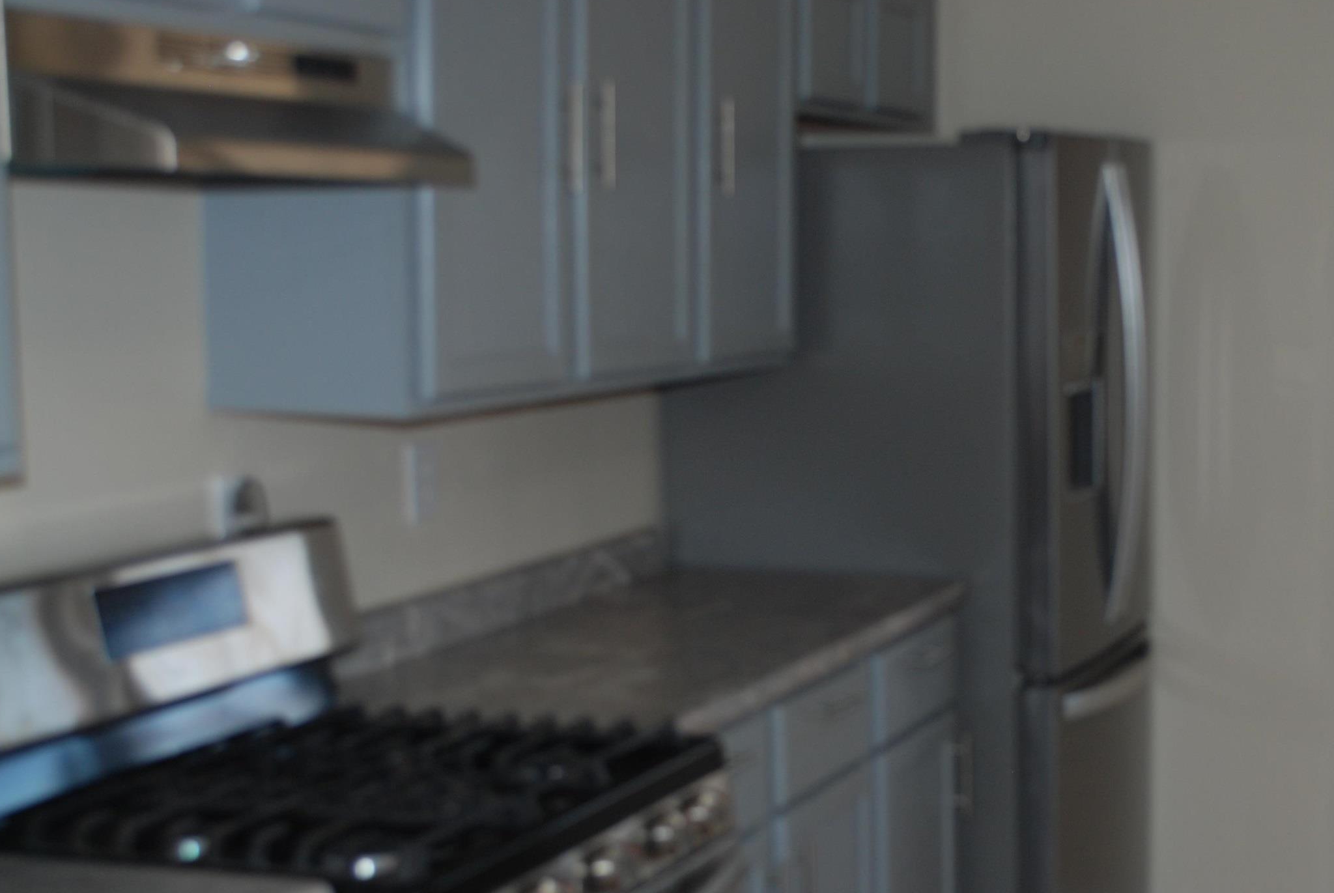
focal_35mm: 63
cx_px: 912
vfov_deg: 21.5
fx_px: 2337
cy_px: 609
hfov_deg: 31.6
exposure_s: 1/60
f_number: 4.5
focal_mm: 28
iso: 200
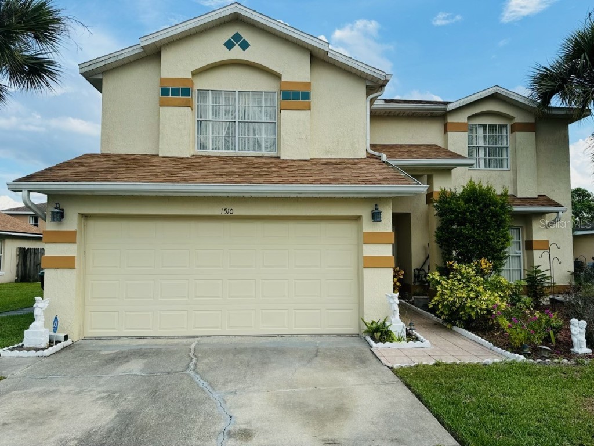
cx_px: 297
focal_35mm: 24
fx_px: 412
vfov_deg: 56.8
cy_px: 223
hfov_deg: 71.6
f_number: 1.78
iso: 80
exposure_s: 1/2506
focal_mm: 6.76
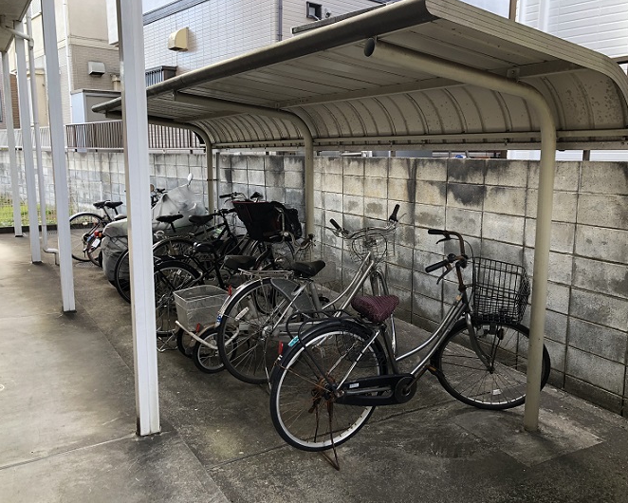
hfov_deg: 58.7
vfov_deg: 48.5
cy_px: 245
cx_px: 326
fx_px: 558
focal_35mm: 30
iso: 64
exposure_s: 1/120
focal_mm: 4
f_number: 1.8
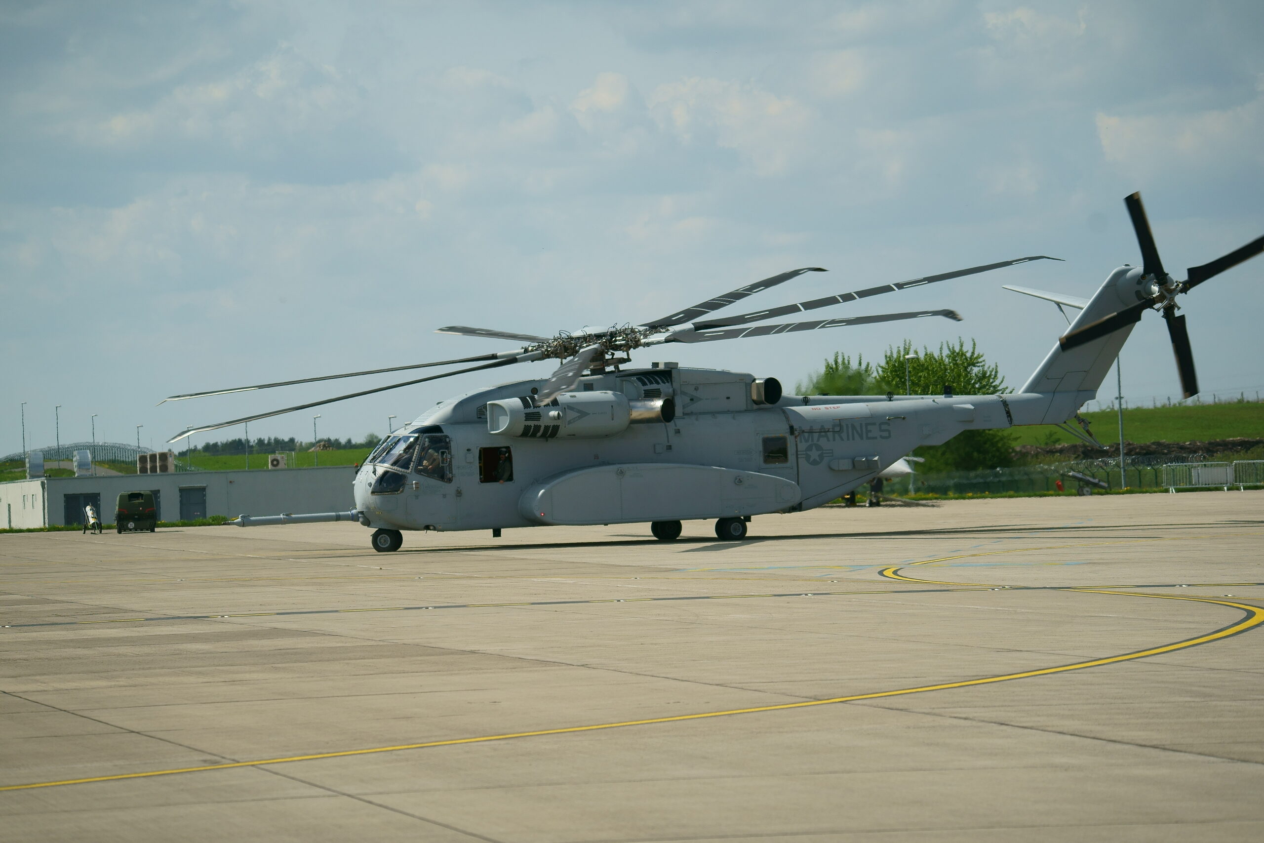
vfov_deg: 10.4
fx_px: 4635
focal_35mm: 132
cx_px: 632
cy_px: 422
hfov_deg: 15.5
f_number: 5
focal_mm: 132
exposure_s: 1/2000
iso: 400
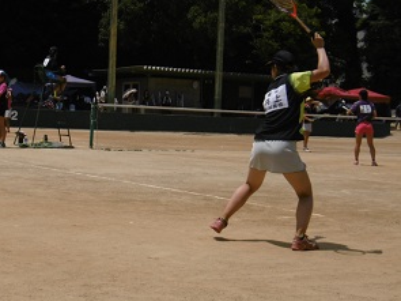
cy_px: 136
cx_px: 152
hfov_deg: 23.5
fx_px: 961
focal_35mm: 83
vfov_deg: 17.8
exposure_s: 1/200
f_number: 4
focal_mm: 9.2
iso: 100
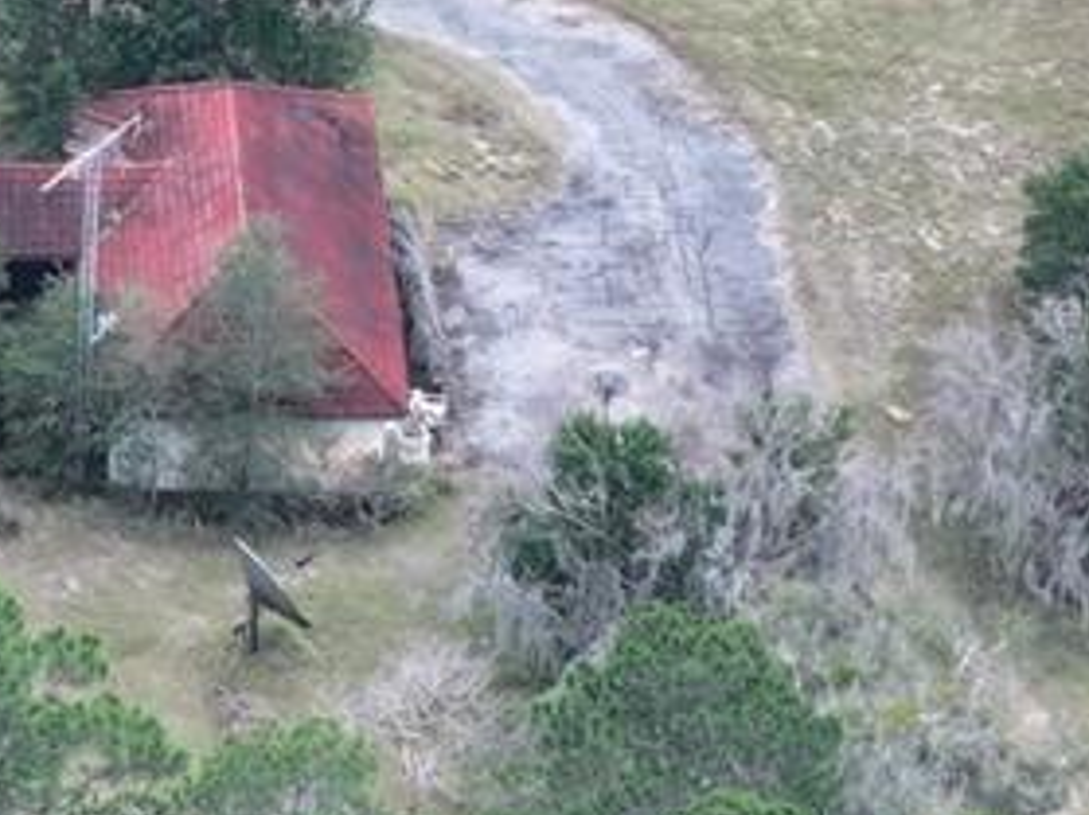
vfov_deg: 2.4
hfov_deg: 3.2
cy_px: 308
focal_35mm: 609
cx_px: -749
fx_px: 19151
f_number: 3.4
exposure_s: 1/40
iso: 100
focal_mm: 30.71
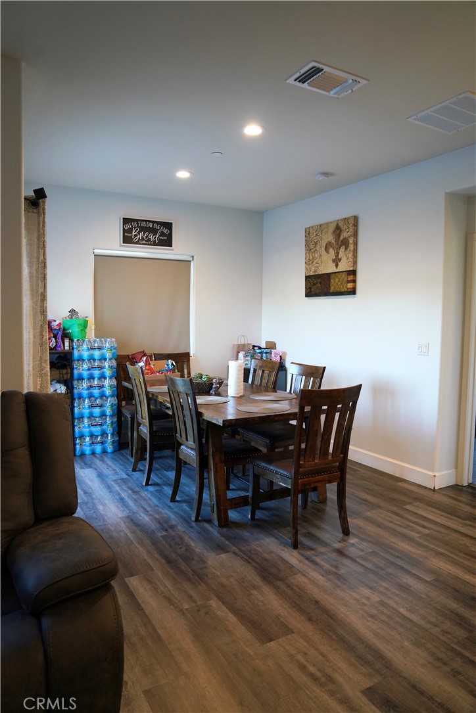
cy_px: 356
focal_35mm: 24
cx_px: 238
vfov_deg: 73.7
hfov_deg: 53.2
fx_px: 476
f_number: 4.5
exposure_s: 1/80
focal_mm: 24
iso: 1250
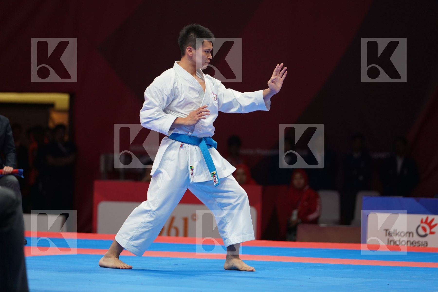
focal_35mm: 234
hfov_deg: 8.8
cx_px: 219
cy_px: 146
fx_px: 2847
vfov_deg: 5.9
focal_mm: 234
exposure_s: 1/500
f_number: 4
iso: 2000
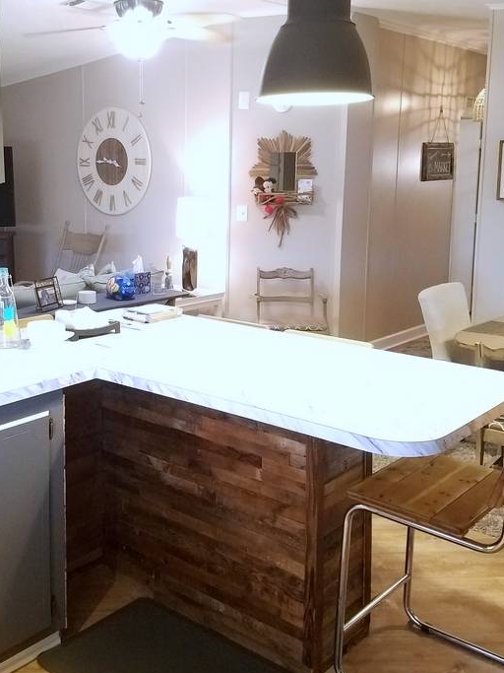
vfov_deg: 47.6
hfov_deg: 36.7
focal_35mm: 39
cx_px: 209
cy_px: 276
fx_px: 757
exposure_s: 1/40
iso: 640
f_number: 1.7
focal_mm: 4.2
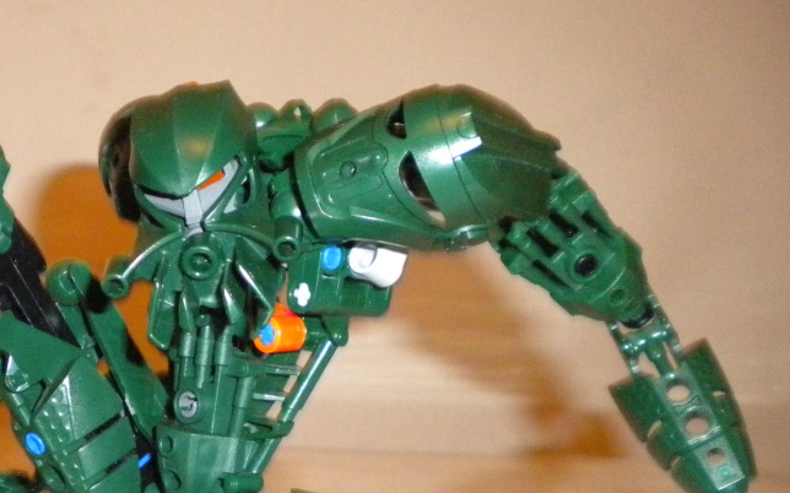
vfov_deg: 21.8
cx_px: 193
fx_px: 1270
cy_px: 350
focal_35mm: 59
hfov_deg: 33.8
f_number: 3.1
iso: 800
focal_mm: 6.3
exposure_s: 1/30
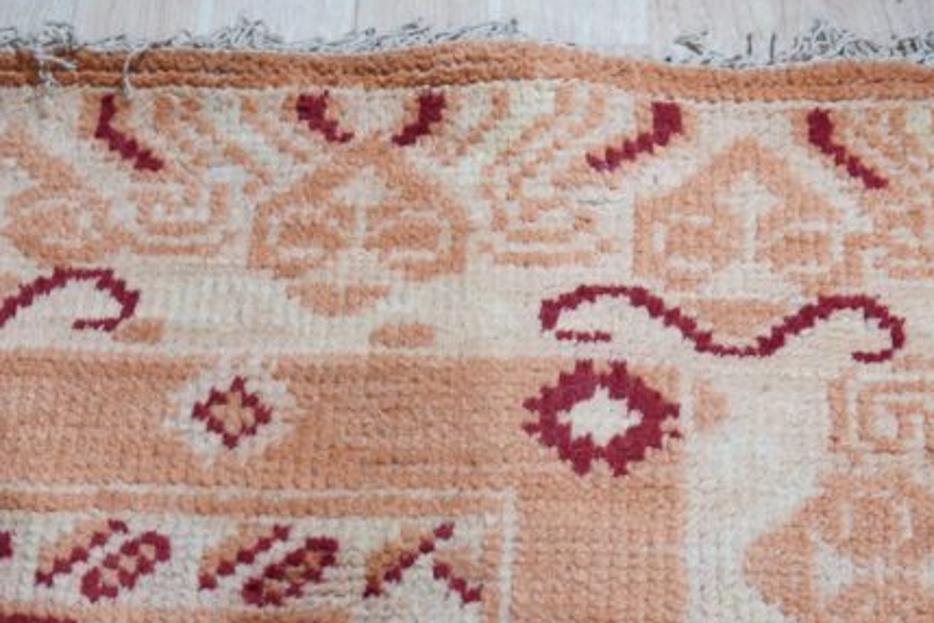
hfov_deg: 31.9
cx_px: 496
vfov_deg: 21.5
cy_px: 375
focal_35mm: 63
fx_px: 1634
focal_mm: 30
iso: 320
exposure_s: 1/125
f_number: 5
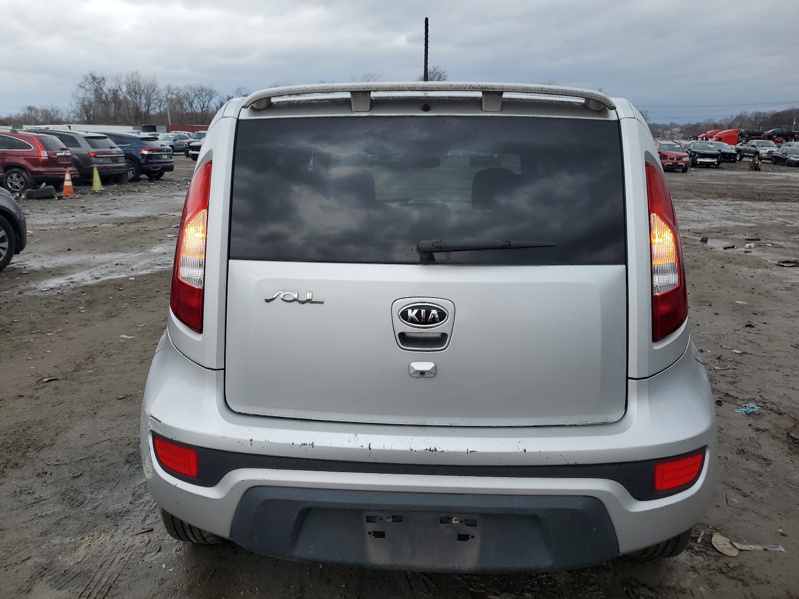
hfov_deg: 67.3
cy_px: 300
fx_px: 600
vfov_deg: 53.1
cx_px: 400
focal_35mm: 26
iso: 50
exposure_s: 1/1000
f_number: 1.5
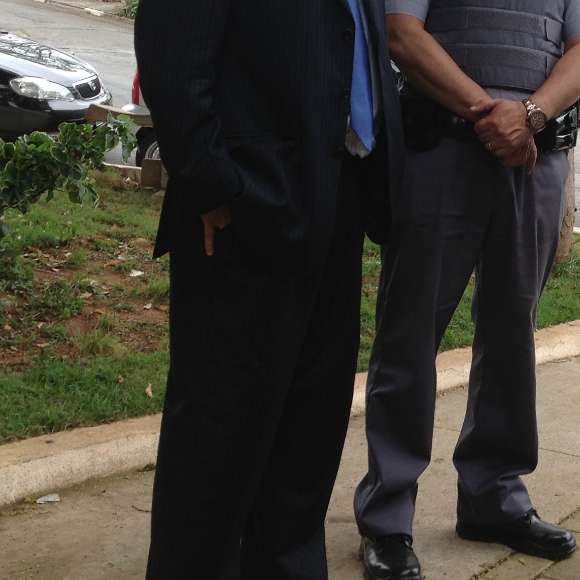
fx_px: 1289
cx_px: 519
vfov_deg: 25.1
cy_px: 155
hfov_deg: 24.6
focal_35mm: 68
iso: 50
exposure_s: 1/185
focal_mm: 4.28
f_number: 2.4
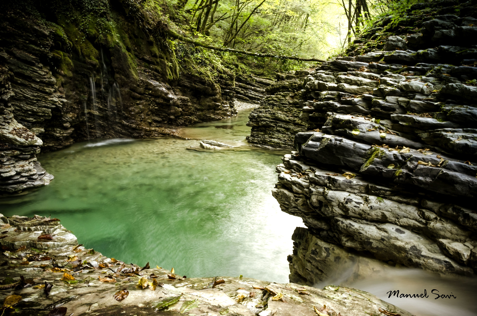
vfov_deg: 50.2
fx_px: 337
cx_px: 238
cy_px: 158
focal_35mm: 26
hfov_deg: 70.6
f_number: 20
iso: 400
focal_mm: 17
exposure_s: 1.6
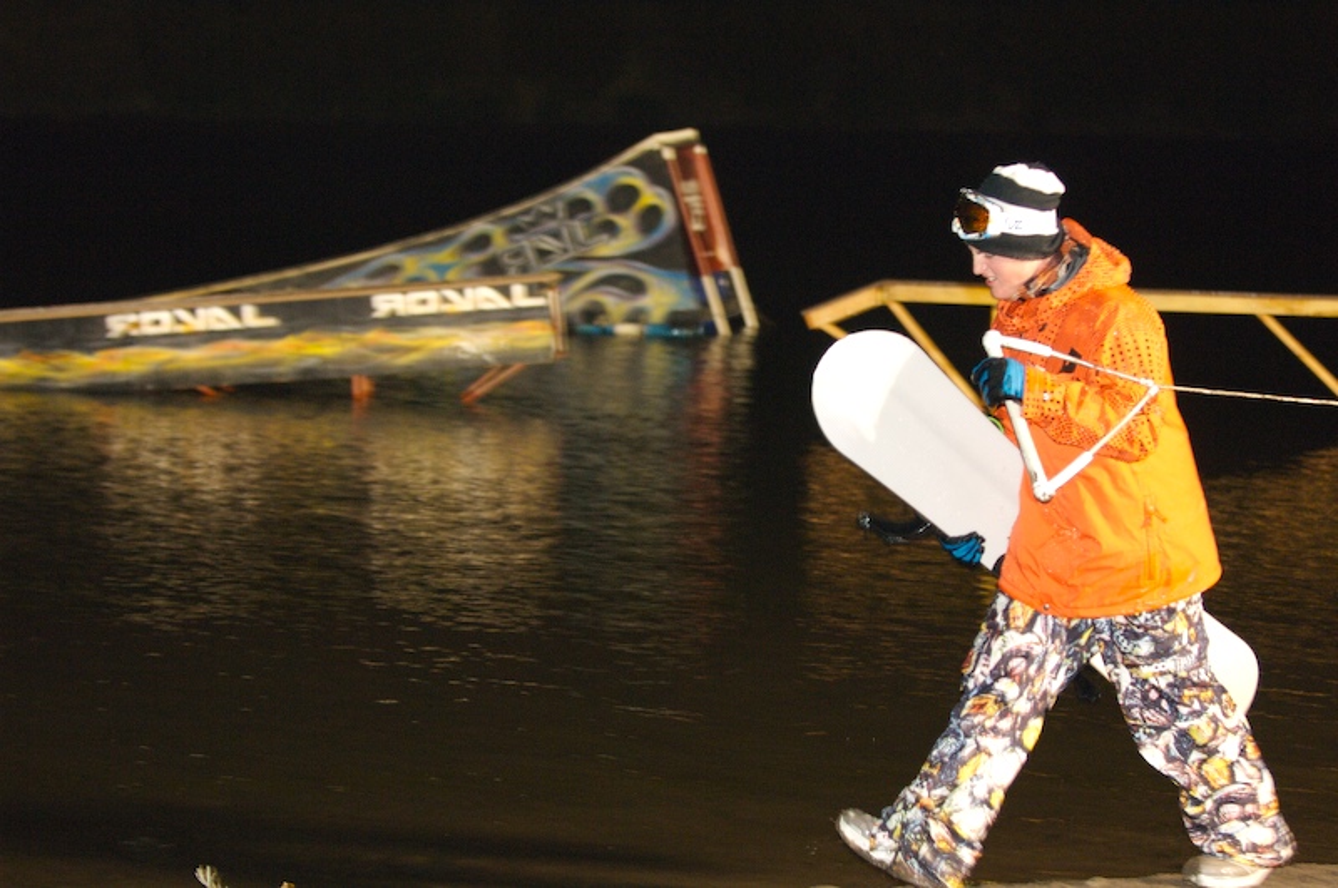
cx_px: 669
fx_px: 3897
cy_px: 444
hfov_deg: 19.5
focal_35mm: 105
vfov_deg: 13.0
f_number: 2.8
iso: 800
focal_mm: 70
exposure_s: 1/60
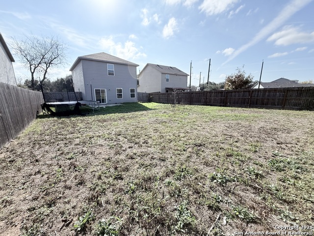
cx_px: 157
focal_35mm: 14
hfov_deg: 102.1
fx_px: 127
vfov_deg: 85.7
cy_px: 118
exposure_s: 1/1399
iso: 64
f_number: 2.2
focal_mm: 2.22
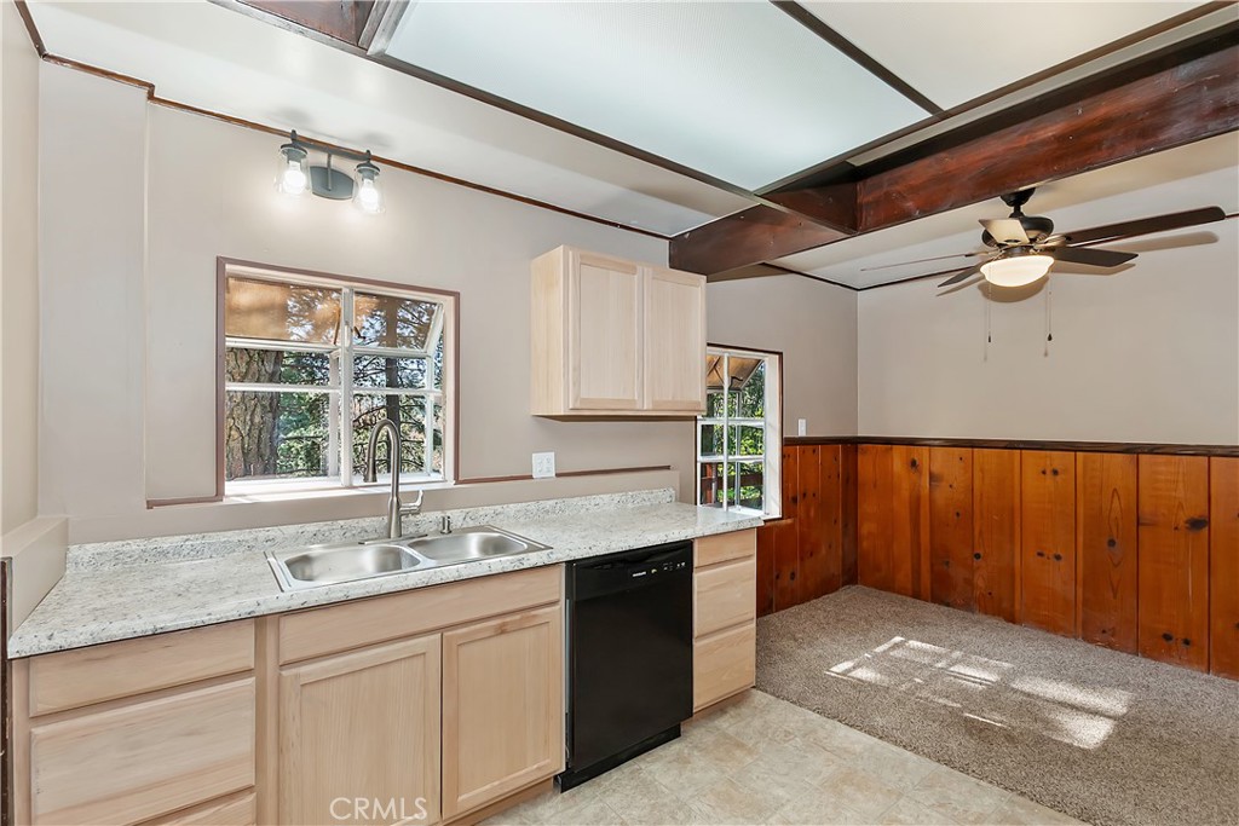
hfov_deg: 100.4
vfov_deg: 77.3
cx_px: 620
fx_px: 516
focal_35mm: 15
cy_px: 413
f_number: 8
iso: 400
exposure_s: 1/30
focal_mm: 10
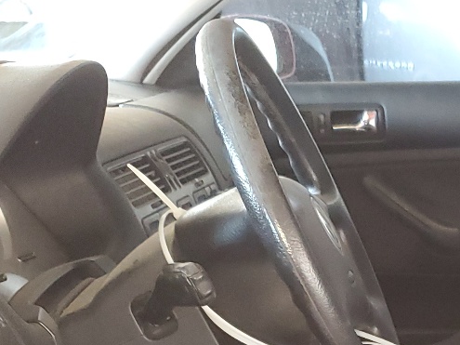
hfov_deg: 22.3
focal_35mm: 84
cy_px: 437
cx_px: 476
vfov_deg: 16.7
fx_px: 1116
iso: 313
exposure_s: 1/20
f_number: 1.5
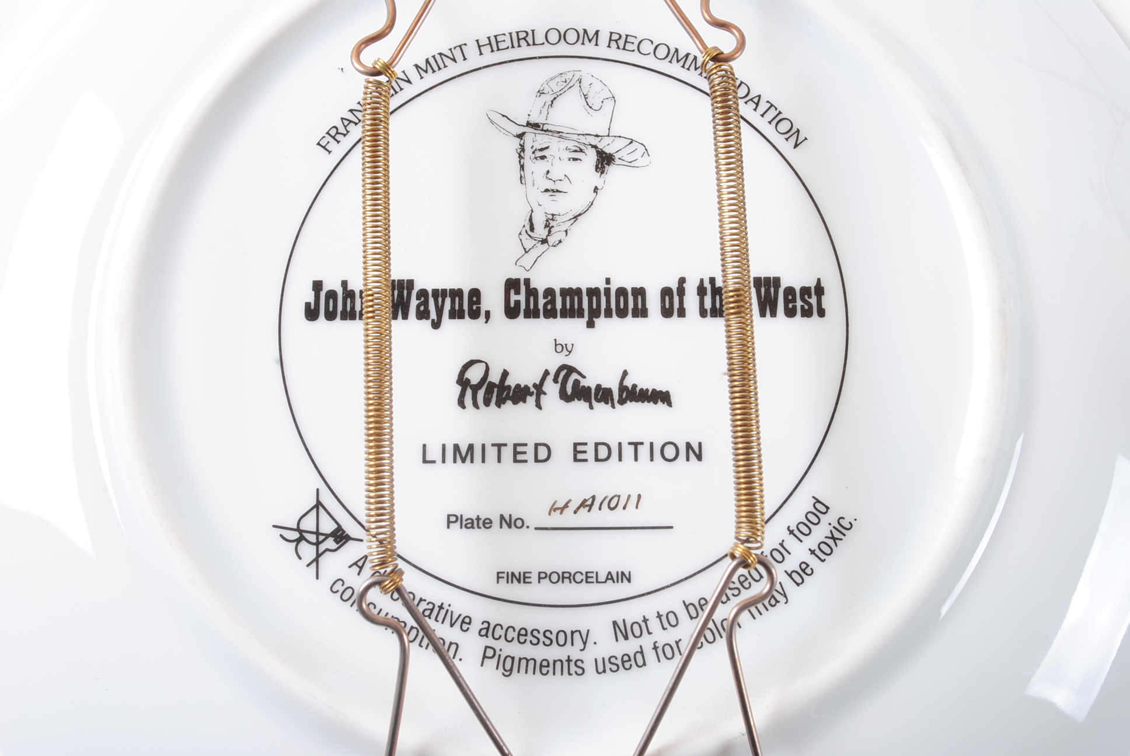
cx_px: 565
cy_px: 378
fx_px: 1650
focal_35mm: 52
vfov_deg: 25.8
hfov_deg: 37.8
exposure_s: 1/125
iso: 100
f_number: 11
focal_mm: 35
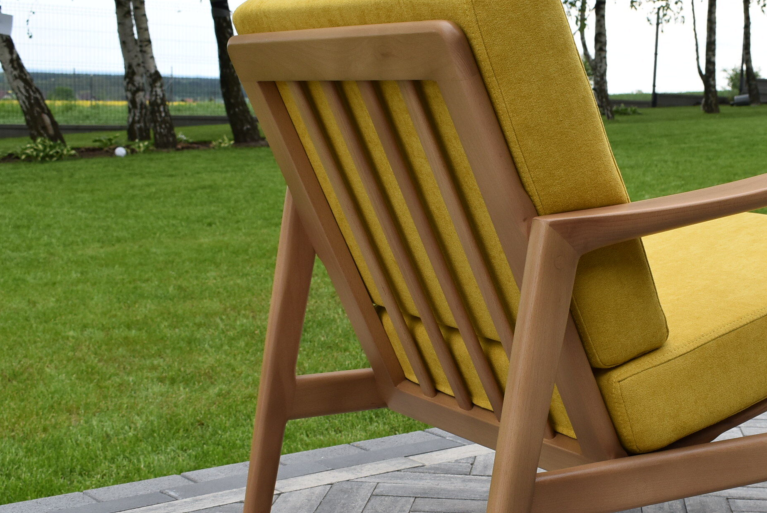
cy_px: 332
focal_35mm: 61
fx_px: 1296
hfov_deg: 32.5
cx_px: 540
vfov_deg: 22.3
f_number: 8
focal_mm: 25
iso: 360
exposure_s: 1/250
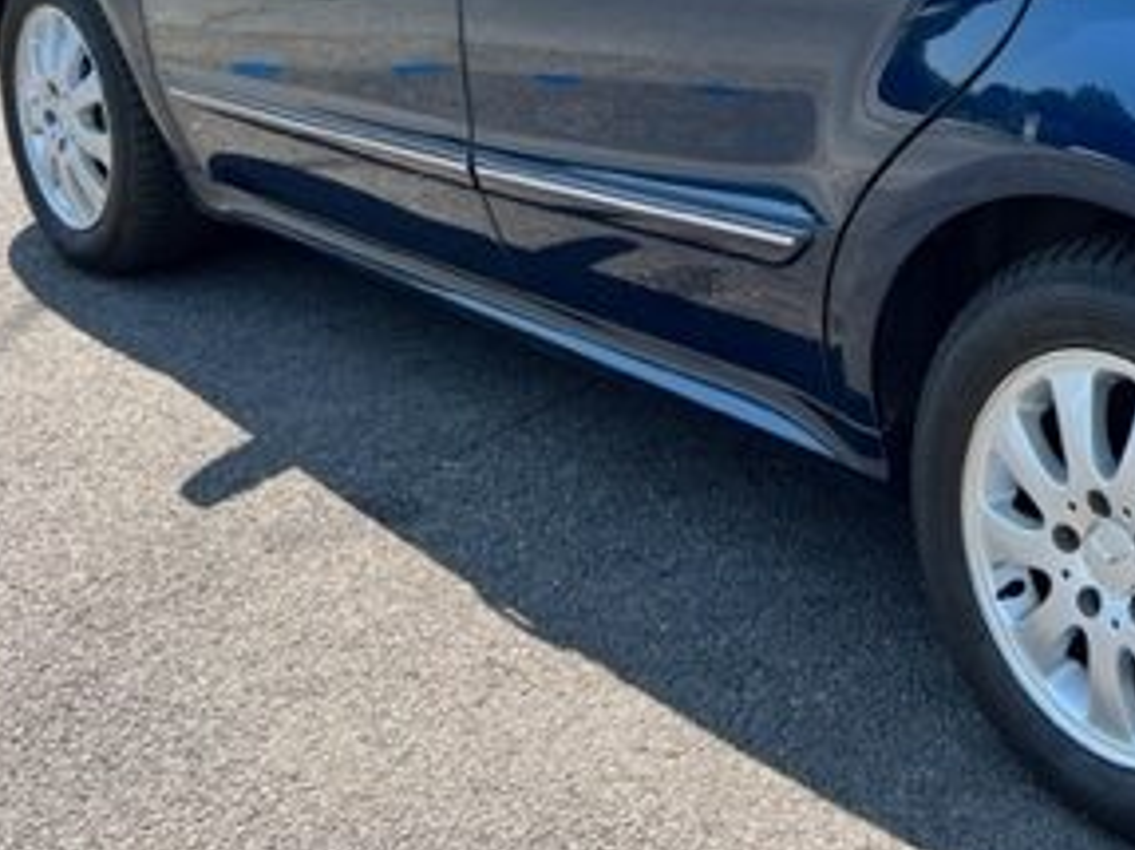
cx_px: 1151
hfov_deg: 30.7
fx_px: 1901
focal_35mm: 58
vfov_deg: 24.4
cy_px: 75
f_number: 1.5
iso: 50
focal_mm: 5.7
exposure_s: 1/894
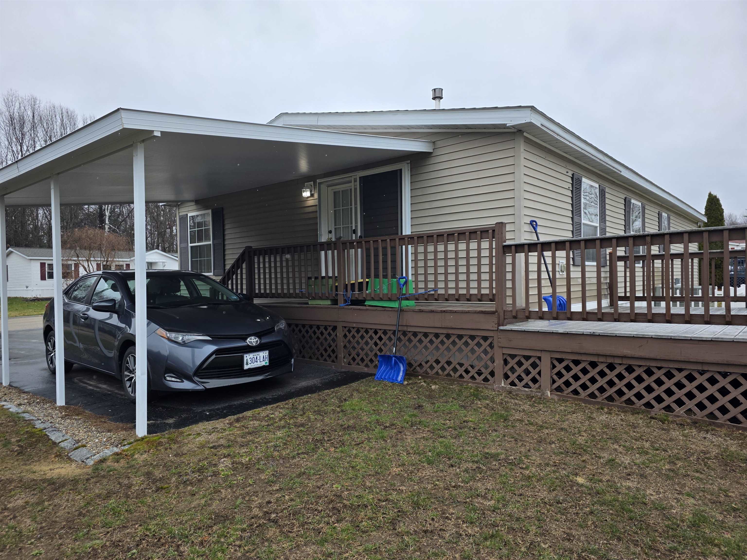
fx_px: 496
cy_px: 280
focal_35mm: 23
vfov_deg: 58.9
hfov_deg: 73.9
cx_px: 374
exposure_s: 1/2169
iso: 80
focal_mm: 6.3
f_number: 1.7
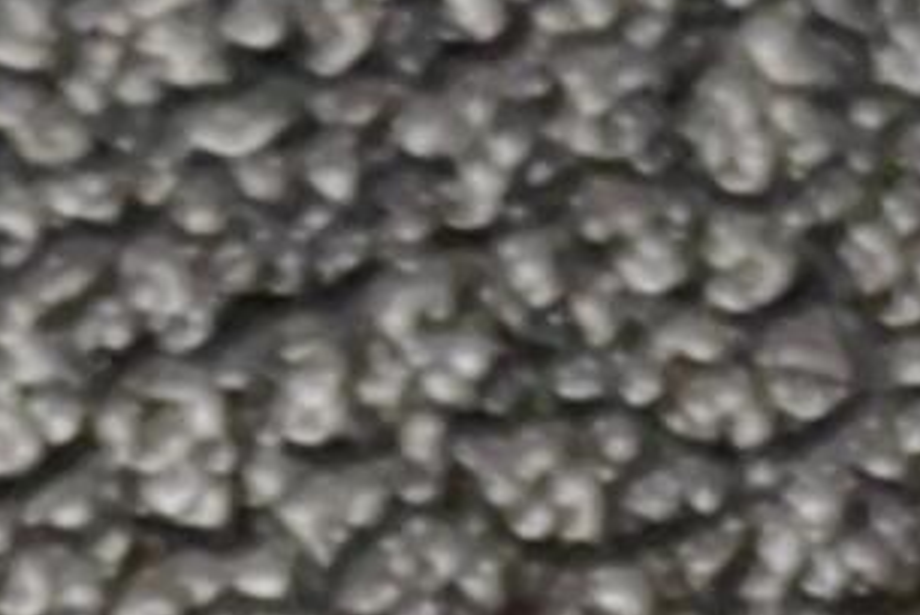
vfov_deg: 2.9
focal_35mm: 466
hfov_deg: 4.4
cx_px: 555
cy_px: 2339
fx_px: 11920
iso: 64
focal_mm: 5.75
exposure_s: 1/100
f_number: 2
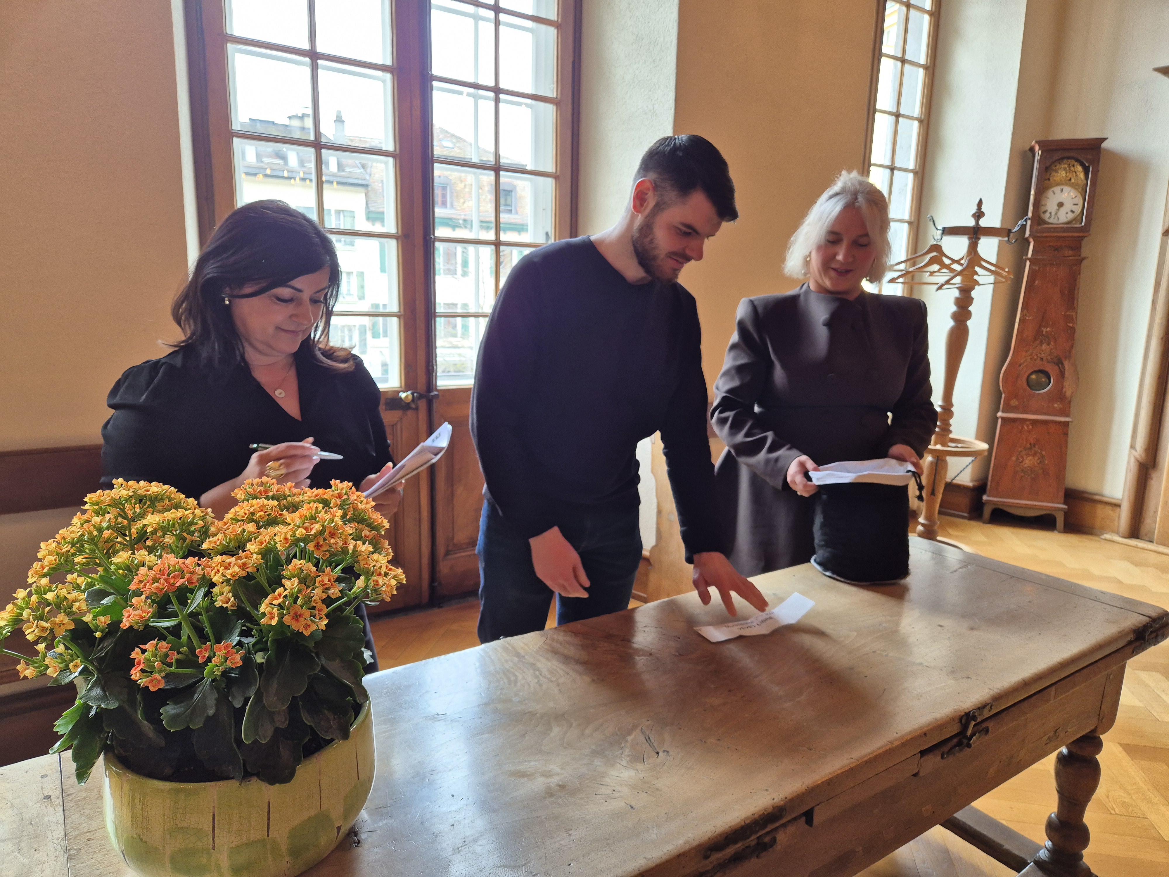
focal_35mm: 23
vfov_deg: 58.9
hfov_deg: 73.9
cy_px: 438
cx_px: 584
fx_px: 777
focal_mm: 5.4
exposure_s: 1/100
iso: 125
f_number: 1.8
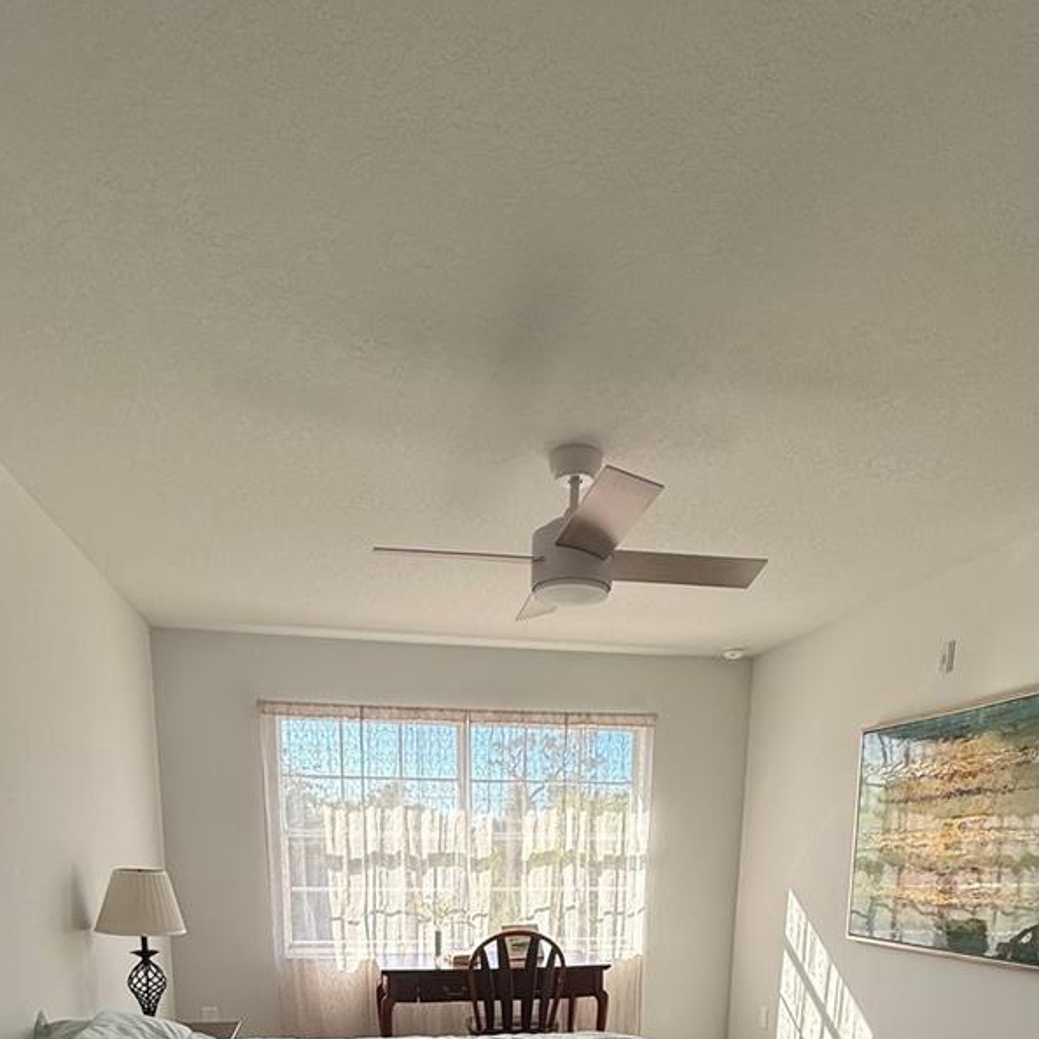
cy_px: 1015
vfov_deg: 51.7
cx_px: 492
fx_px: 849
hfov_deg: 62.9
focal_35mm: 25
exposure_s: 1/365
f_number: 2.2
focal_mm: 2.22
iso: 64
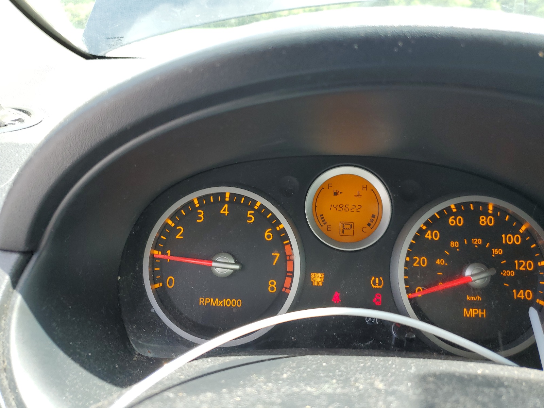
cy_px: 204
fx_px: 409
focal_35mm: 26
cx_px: 272
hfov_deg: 67.3
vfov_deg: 53.1
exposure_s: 1/192
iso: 50
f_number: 1.5
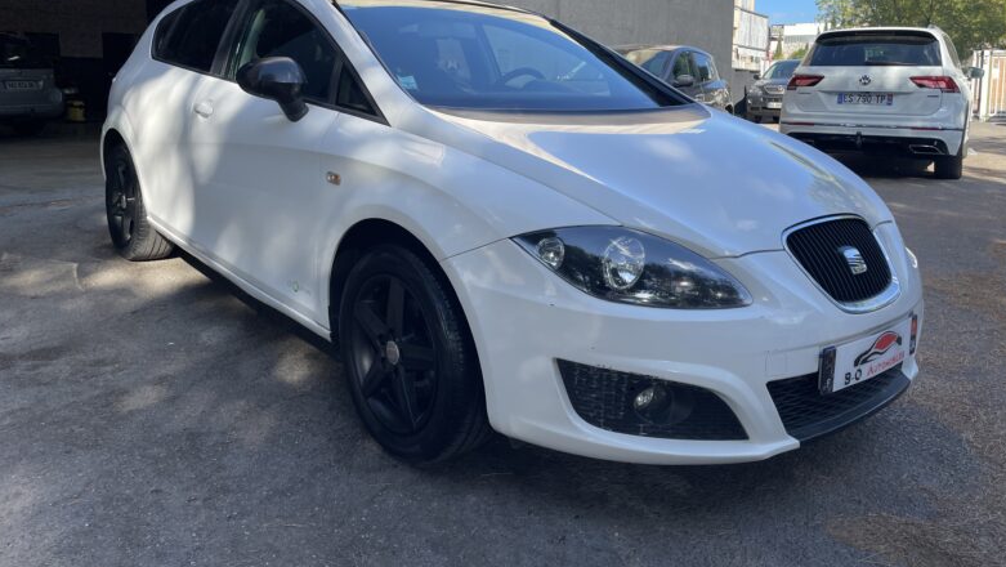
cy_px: 191
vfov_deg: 39.8
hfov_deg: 66.0
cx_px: 505
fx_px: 774
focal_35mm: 29
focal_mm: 4.2
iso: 32
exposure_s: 1/917
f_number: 1.6
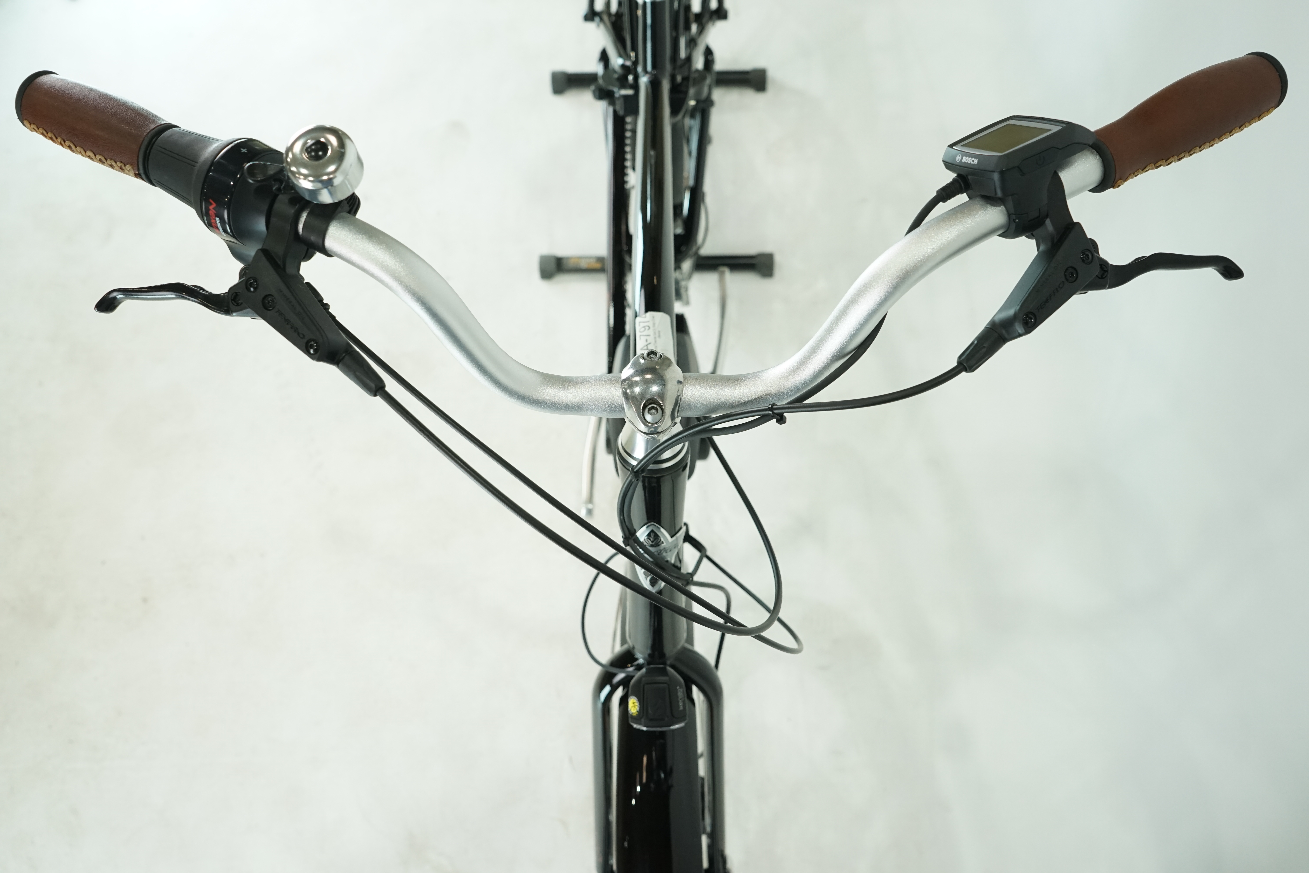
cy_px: 436
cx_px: 654
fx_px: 1018
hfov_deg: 65.5
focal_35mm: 28
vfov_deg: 46.4
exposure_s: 1/200
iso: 1600
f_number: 5.6
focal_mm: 28
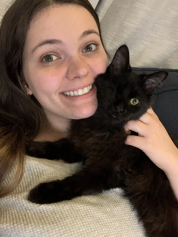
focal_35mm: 32
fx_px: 219
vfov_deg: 56.8
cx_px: 89
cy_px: 118
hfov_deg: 44.2
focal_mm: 2.87
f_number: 2.2
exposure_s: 1/30
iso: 500
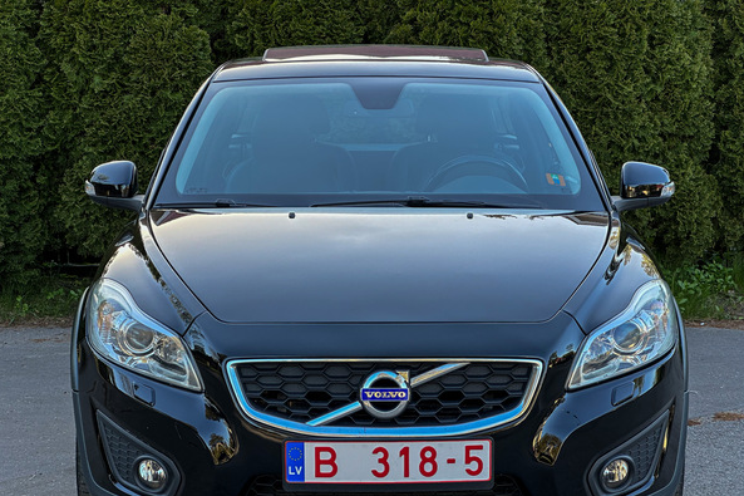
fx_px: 1673
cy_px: 270
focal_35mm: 81
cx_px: 373
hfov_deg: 25.1
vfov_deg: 16.8
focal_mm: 9
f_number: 2.8
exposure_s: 1/99
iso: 40
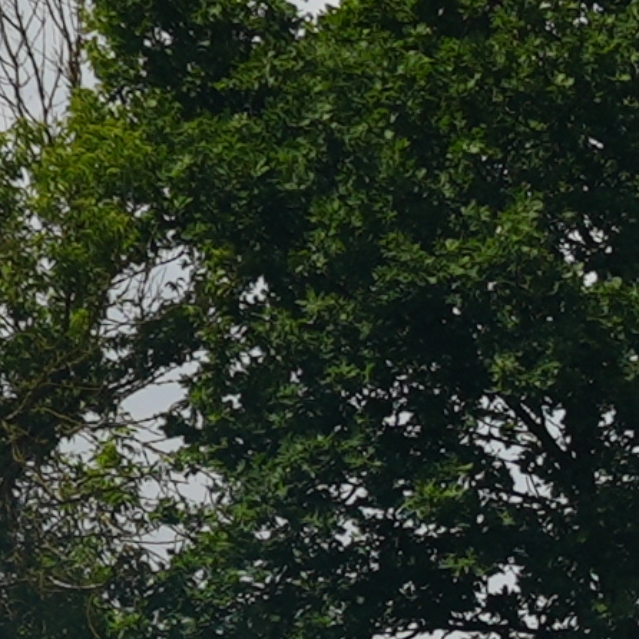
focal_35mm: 843
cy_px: 2047
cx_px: 2696
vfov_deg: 2.1
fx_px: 17606
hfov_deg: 2.0
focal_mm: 64
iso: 100
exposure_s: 1/1000
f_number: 5.6
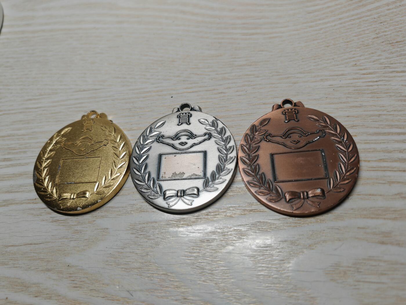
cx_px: 203
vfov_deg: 51.4
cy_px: 152
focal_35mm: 27
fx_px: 317
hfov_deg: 65.3
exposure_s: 1/110
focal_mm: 7.62
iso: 50
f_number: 1.6
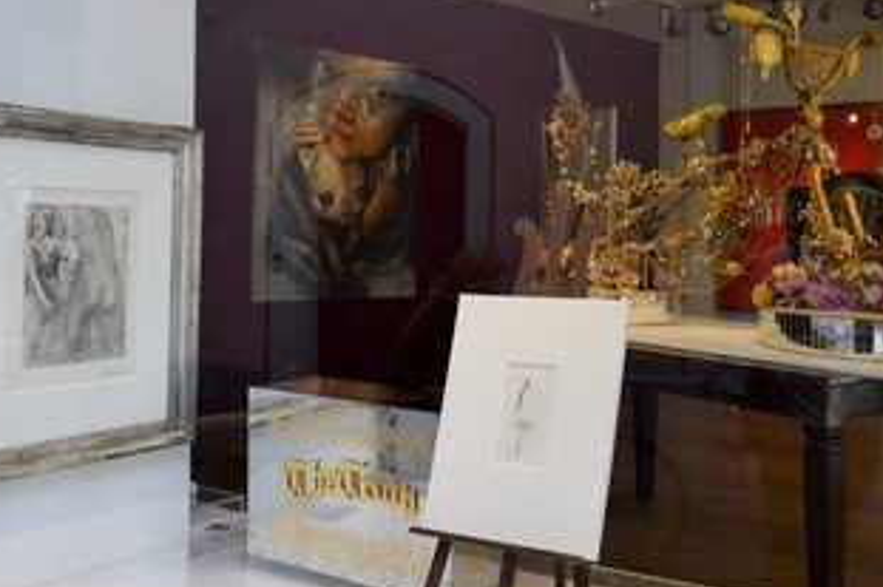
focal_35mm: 42
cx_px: 552
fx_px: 1030
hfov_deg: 46.0
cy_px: 247
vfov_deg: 31.8
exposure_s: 1/40
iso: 200
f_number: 7.1
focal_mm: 31
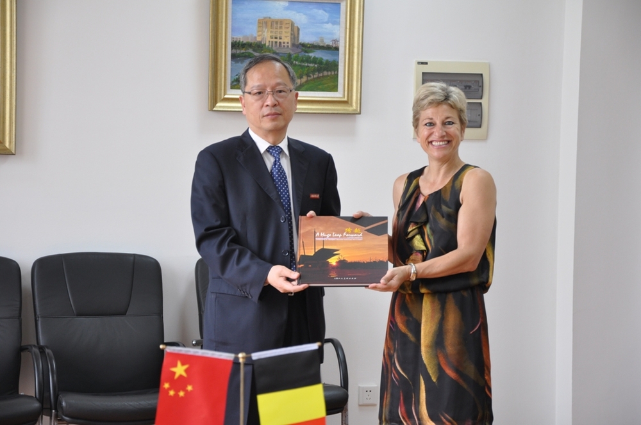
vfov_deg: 13.0
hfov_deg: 19.5
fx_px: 1867
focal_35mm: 105
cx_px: 320
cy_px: 212
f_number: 5.3
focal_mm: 70
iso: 400
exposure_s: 1/15
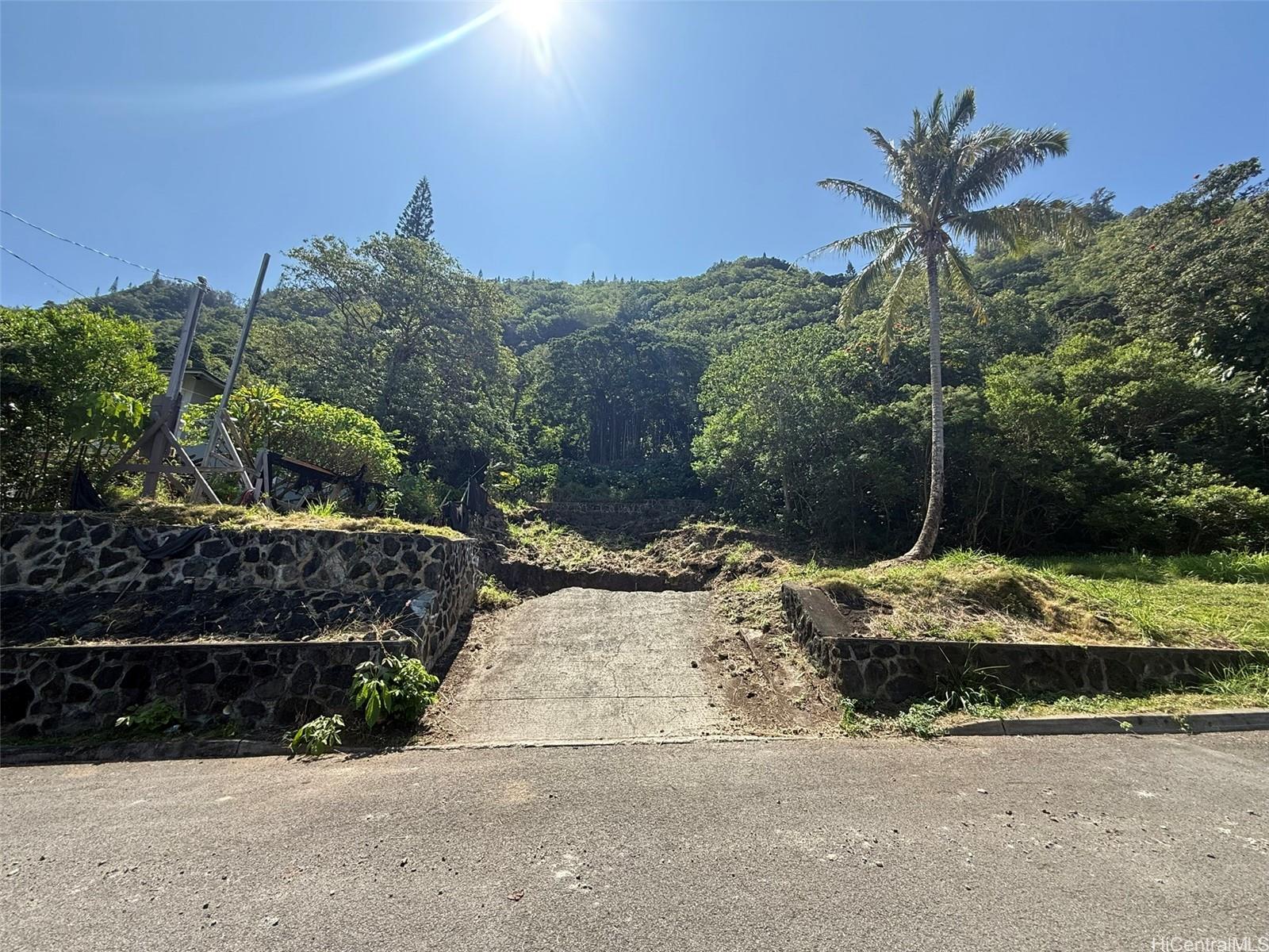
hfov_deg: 102.1
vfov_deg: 85.7
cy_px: 476
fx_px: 513
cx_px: 634
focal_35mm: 14
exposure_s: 1/1087
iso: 64
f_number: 2.2
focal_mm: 2.22
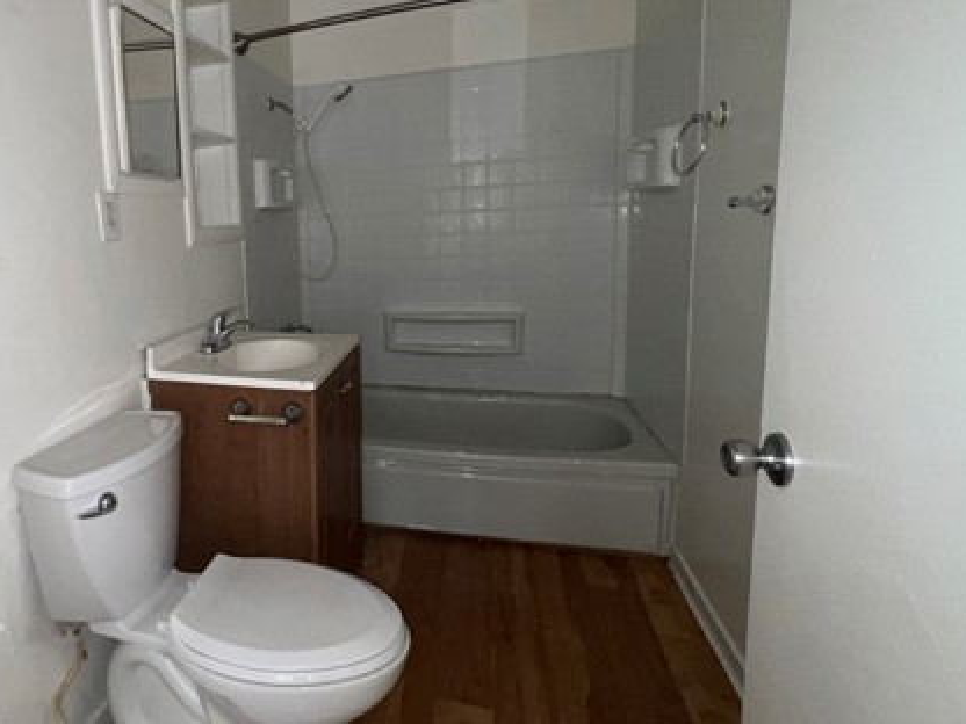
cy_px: 297
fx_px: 558
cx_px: 274
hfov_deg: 77.3
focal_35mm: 20
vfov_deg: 65.5
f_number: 1.8
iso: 125
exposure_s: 1/60
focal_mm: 1.57
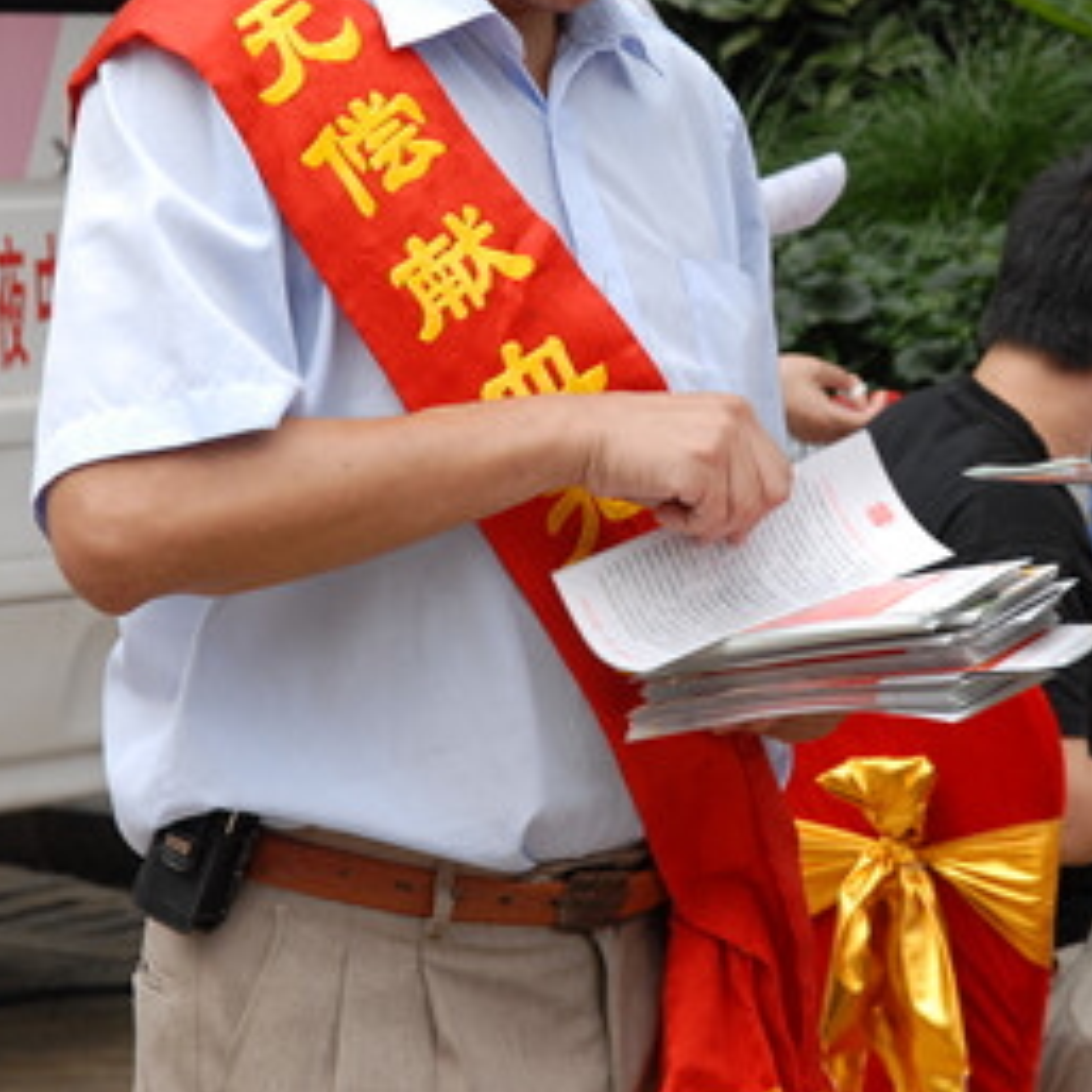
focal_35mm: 149
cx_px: 1024
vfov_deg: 11.7
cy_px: 261
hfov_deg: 11.6
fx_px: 5318
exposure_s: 1/100
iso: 200
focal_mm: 50
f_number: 8
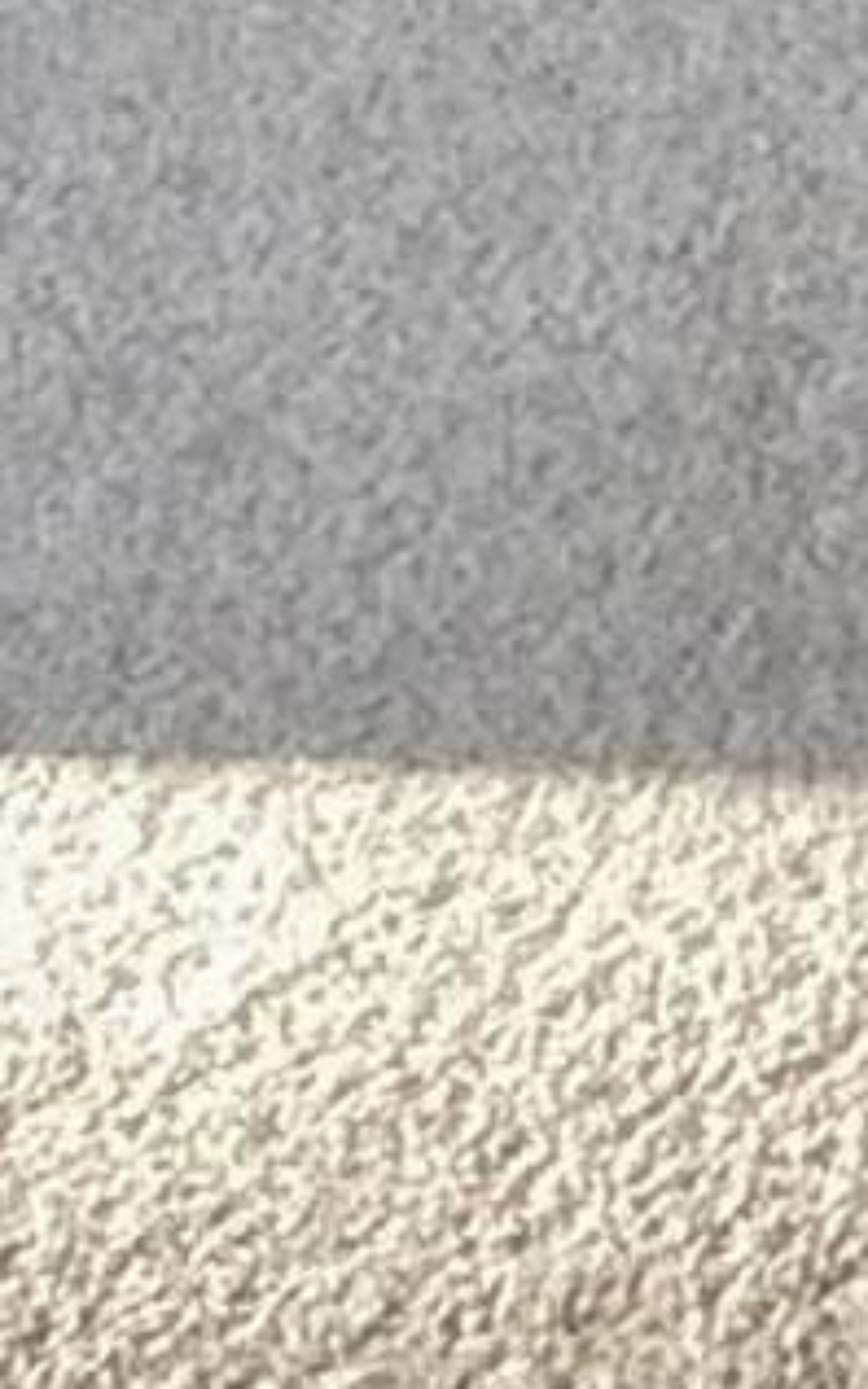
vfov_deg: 10.9
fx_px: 5453
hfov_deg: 7.0
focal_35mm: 144
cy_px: -2480
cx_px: 3402
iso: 160
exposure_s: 1/99
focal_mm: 2.22
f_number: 2.2
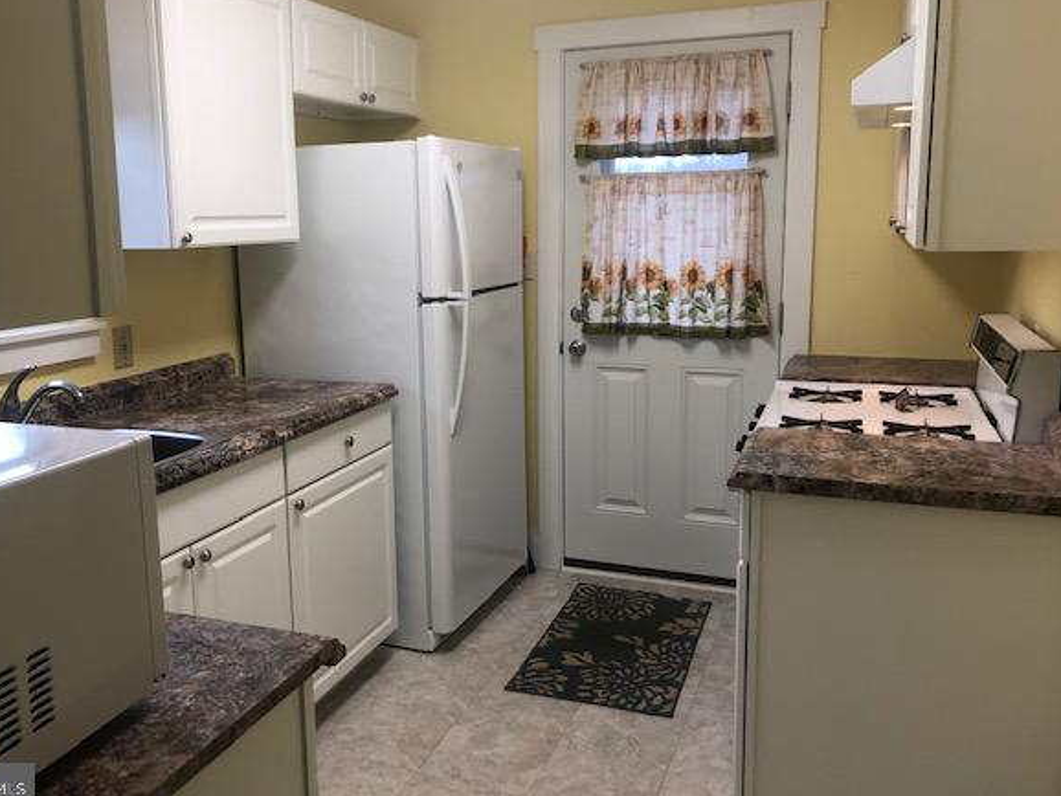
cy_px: 370
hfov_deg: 58.2
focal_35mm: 31
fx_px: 951
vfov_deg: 45.4
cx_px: 479
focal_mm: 3.99
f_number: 1.8
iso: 50
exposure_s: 1/120
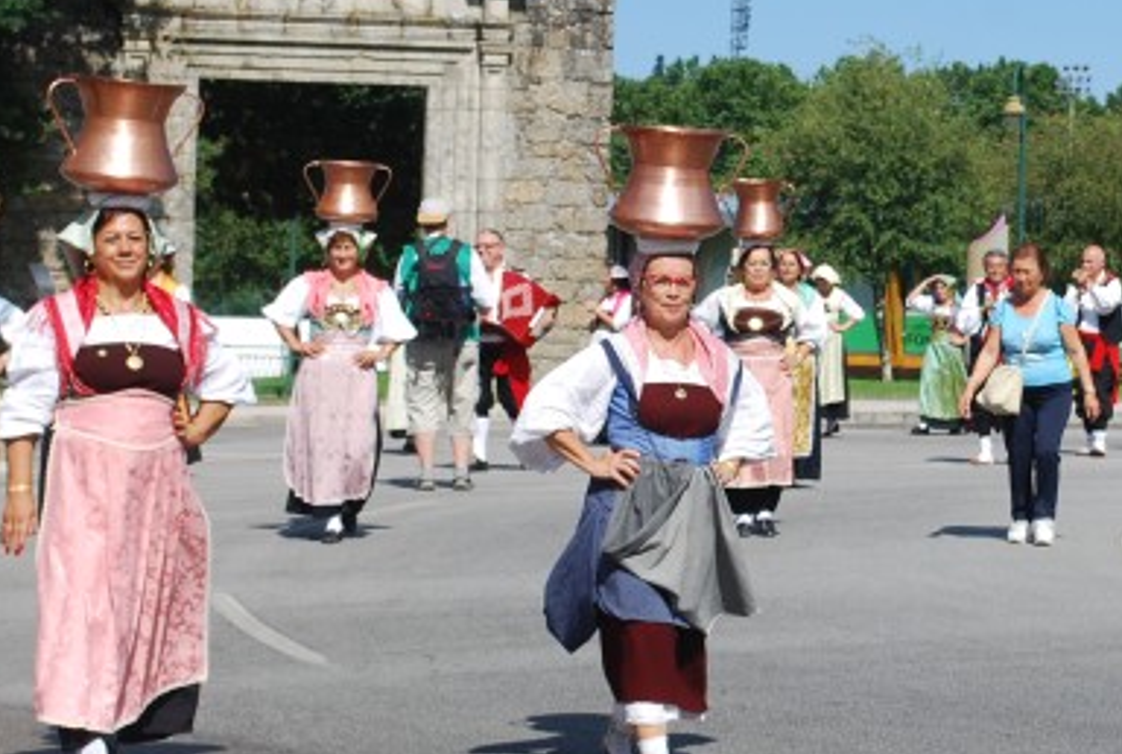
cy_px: 279
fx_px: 3905
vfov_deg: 11.0
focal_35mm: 125
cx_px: 874
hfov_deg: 16.3
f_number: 8
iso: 100
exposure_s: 1/250
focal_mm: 40
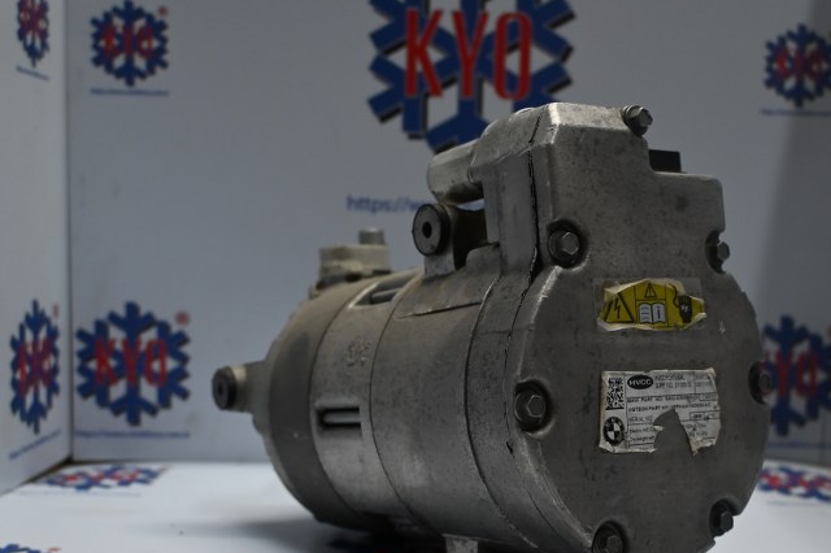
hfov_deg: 43.6
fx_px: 1038
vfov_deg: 29.8
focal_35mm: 45
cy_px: 333
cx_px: 457
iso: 720
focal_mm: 24
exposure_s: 1/125
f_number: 4.2
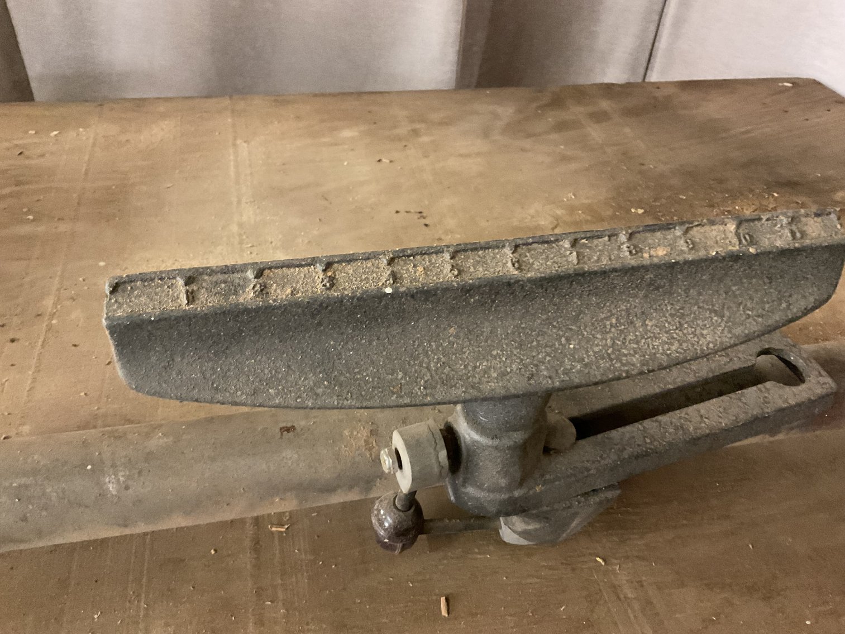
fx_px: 708
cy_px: 317
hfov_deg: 61.7
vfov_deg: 48.2
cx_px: 422
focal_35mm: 29
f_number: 1.8
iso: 500
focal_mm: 3
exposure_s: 1/30
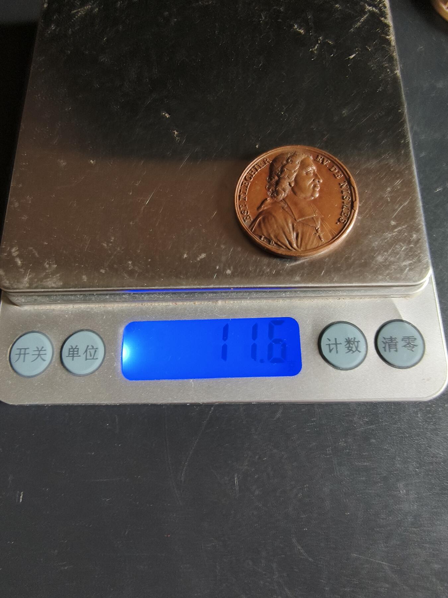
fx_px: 397
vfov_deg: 73.9
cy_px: 299
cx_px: 224
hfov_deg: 58.9
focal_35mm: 23
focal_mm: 2.32
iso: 250
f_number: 2
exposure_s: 1/25.9
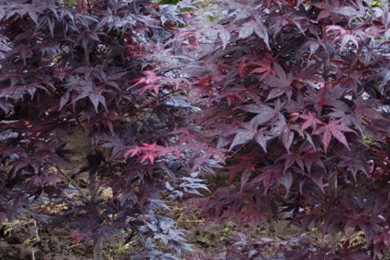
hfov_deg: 21.3
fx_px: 1019
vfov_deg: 14.6
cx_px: 328
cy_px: 94
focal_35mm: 94
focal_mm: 26
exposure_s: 1/40
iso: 400
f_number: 4.2
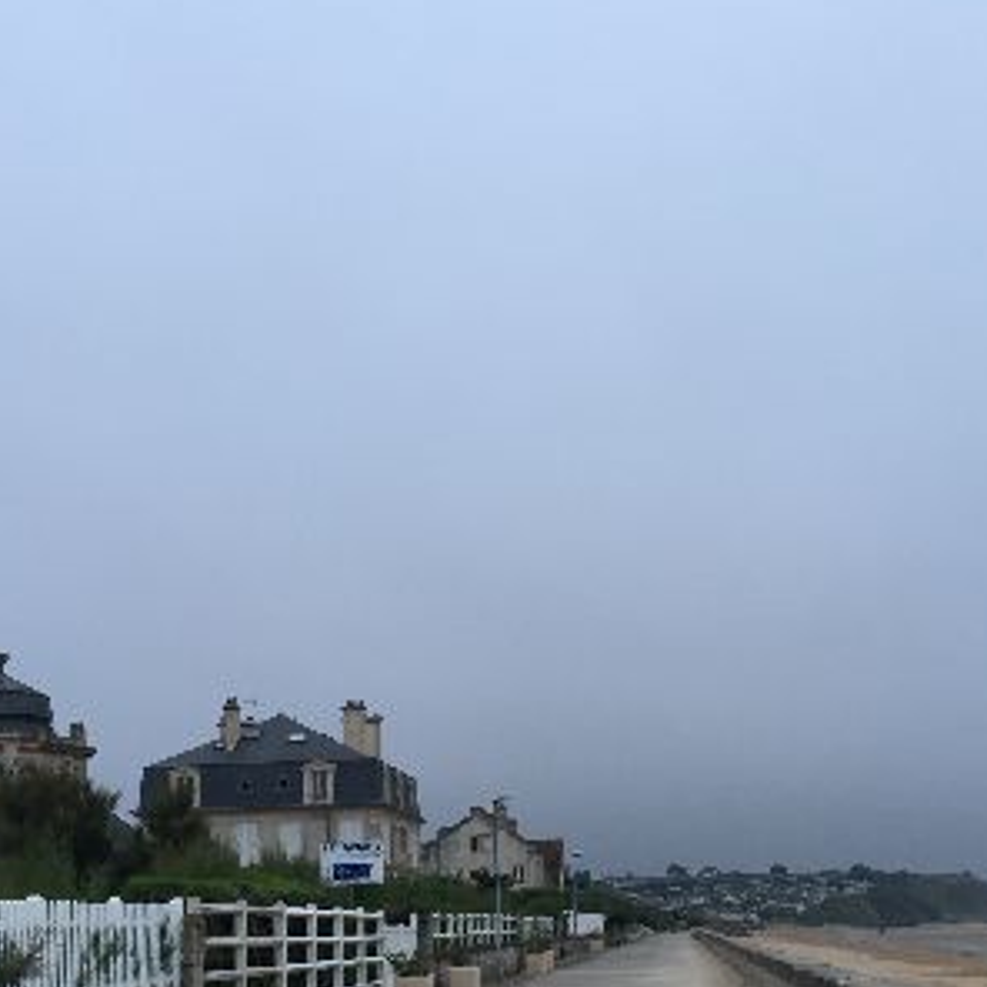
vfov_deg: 32.3
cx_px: 490
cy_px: 704
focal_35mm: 52
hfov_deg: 32.8
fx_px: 1677
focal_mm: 4.15
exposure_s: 1/33
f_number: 2.2
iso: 40
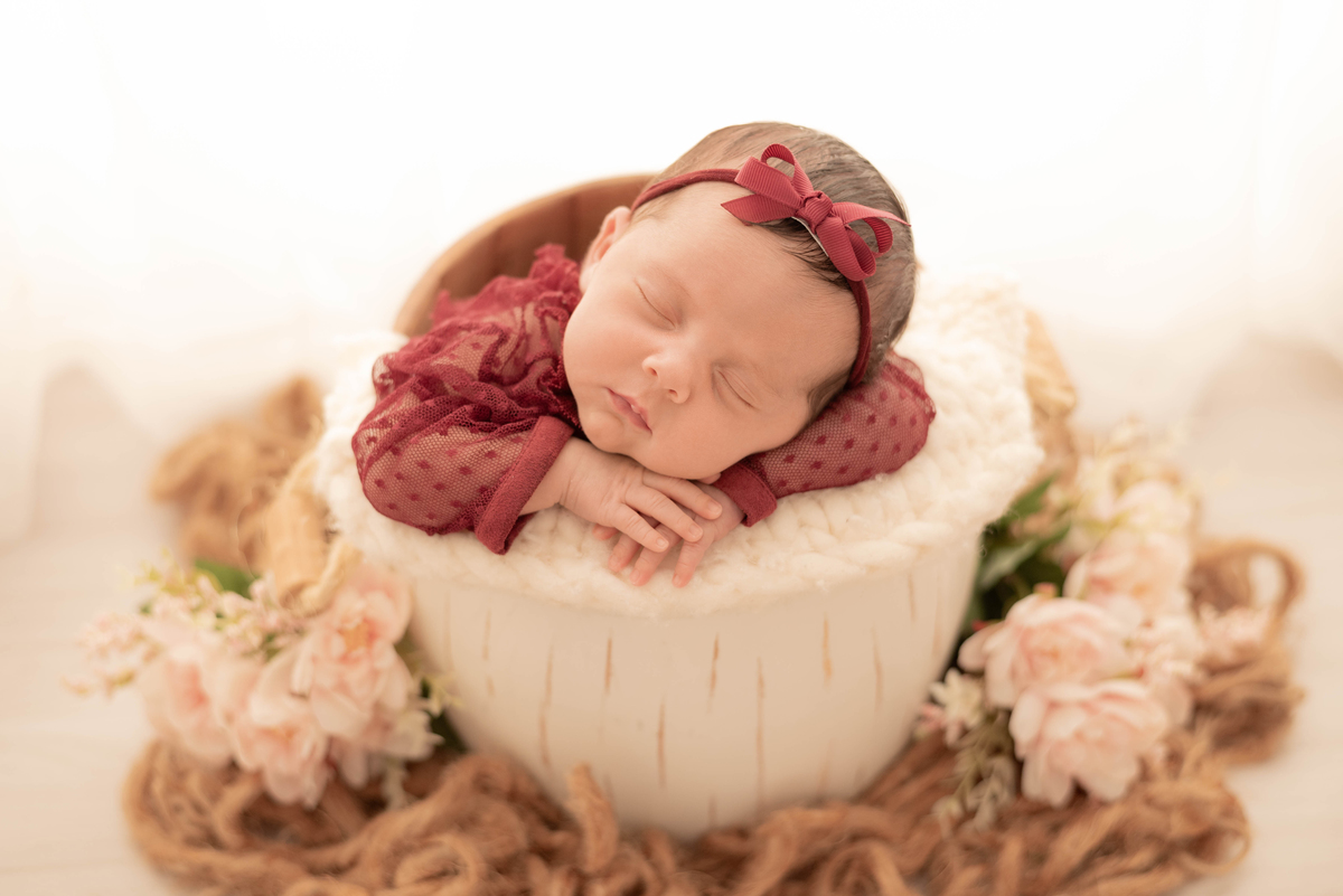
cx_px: 672
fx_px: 1866
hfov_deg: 39.6
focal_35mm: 50
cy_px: 448
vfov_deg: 27.0
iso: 400
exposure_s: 1/200
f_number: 2.8
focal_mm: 50
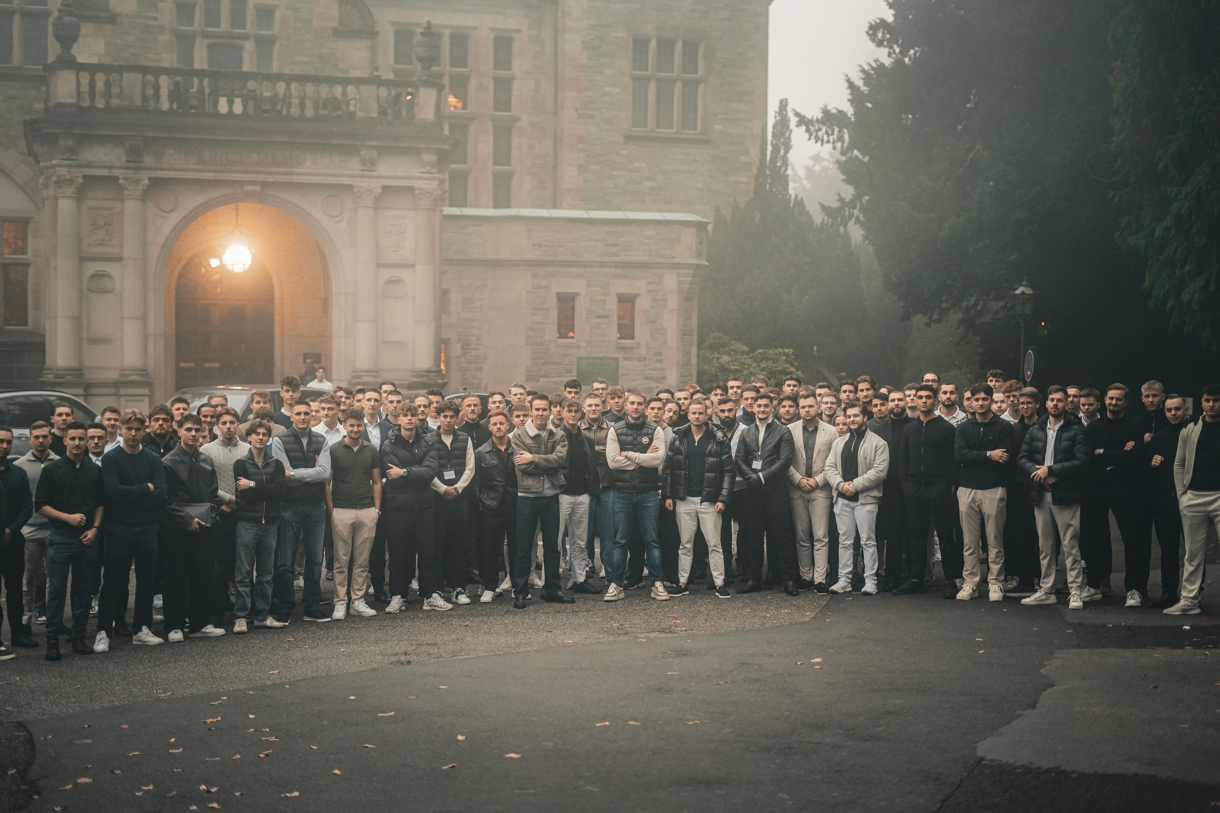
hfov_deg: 39.6
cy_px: 406
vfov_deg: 27.0
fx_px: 1694
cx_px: 610
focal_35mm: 50
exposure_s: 1/160
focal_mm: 50
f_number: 2
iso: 1600
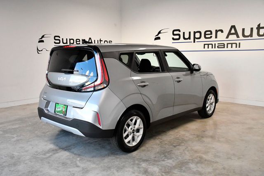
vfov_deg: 39.9
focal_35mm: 33
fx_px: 242
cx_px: 132
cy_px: 88
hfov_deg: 57.2
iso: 2500
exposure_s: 1/1250
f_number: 4.5
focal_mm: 22
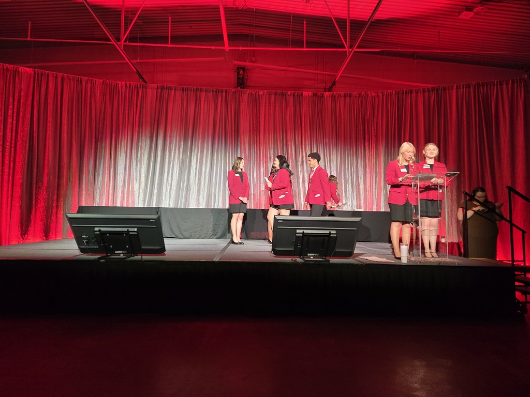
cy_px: 198
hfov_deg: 73.9
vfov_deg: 58.9
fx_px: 352
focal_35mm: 23
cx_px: 265
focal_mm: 5.4
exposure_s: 1/38.5
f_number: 1.8
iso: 250
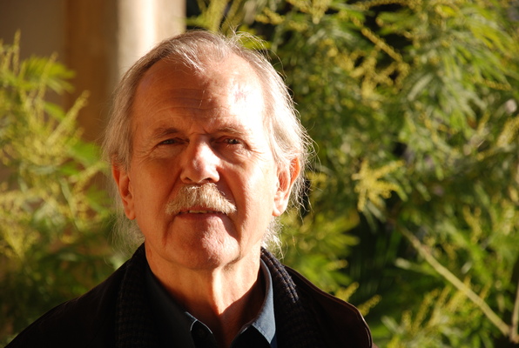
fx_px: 2925
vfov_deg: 6.8
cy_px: 174
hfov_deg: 10.1
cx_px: 260
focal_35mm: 202
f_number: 6.3
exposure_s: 1/125
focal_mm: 135
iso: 100
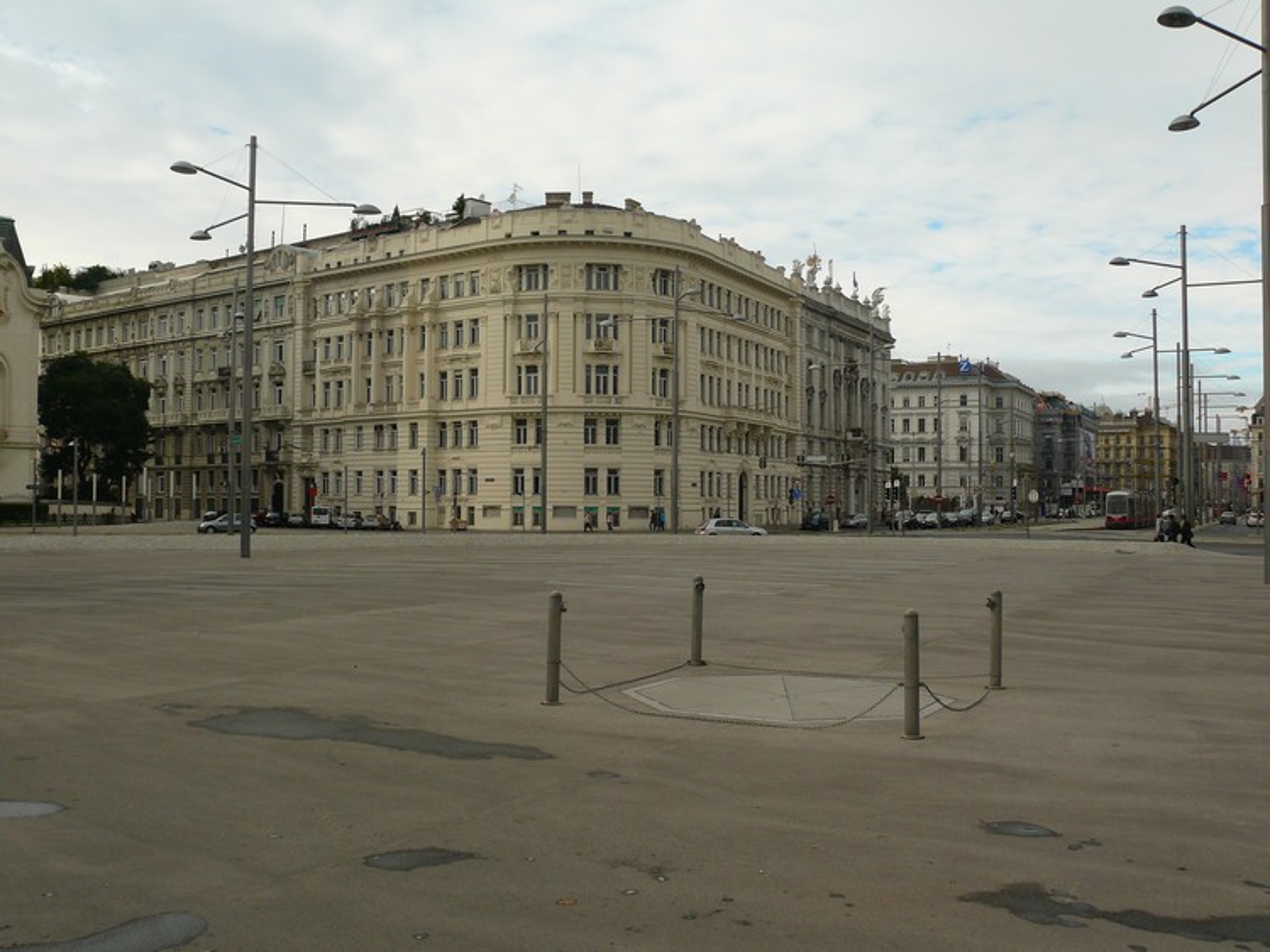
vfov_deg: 40.7
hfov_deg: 52.6
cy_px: 476
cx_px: 635
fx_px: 1284
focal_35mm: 35
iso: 100
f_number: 5
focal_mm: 7.4
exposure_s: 1/200
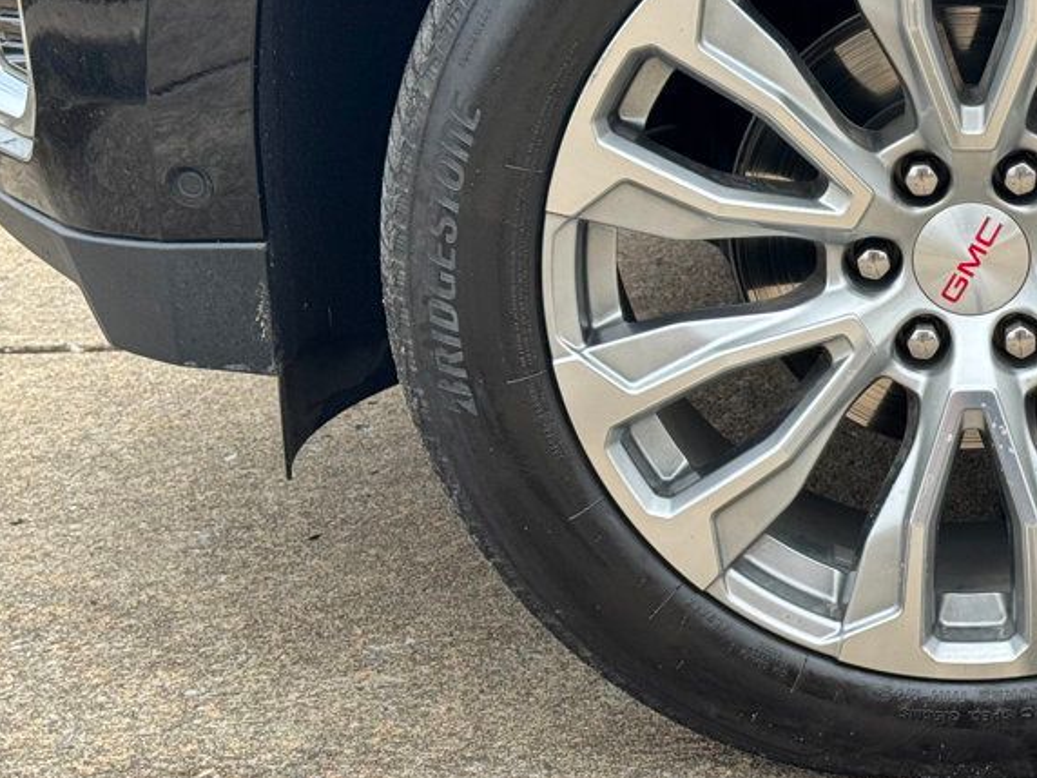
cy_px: 225
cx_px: 923
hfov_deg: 22.2
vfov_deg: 17.1
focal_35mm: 86
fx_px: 2576
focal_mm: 6.76
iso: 100
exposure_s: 1/87
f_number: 1.78
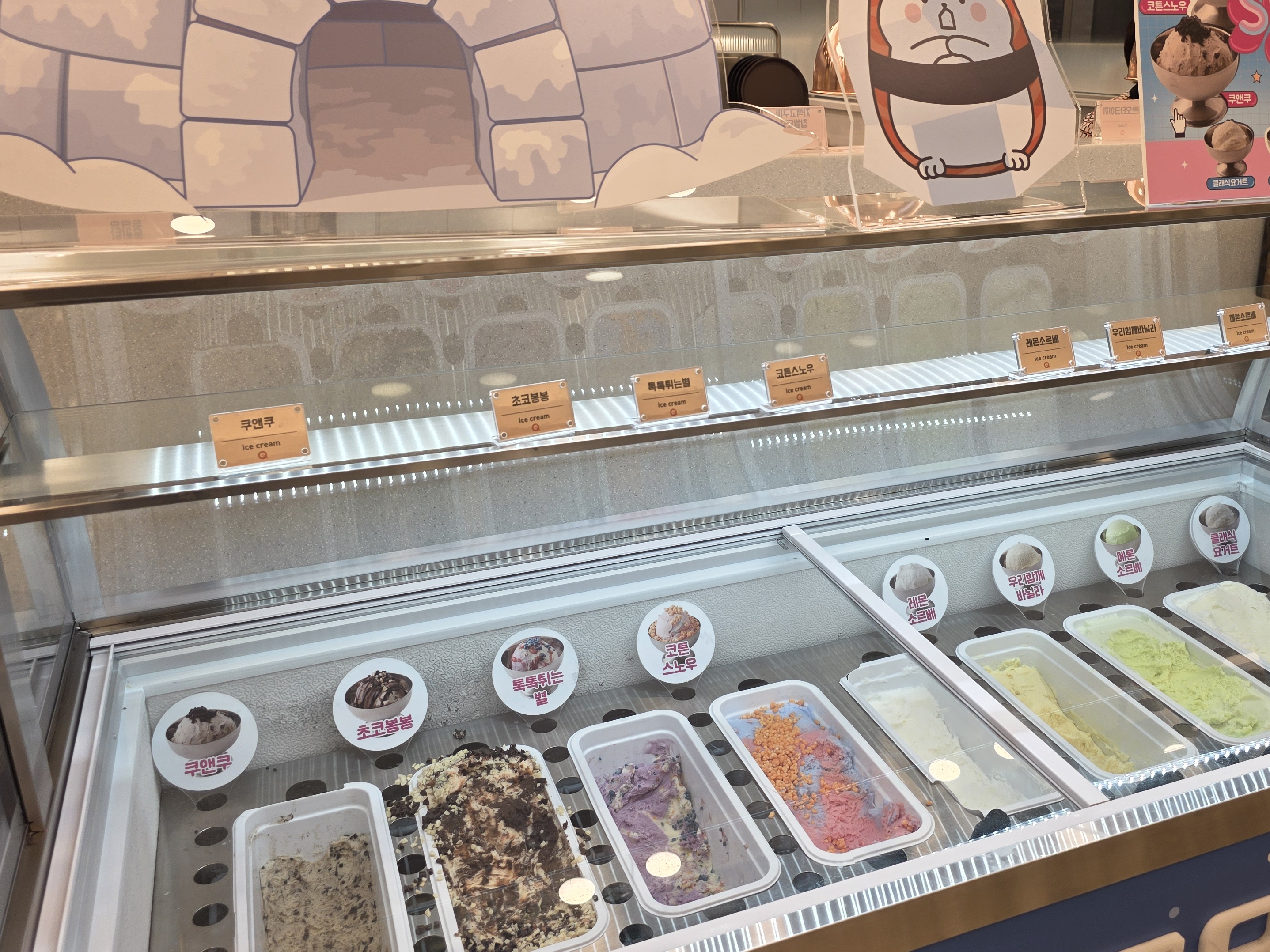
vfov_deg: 44.1
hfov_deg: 56.1
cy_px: 438
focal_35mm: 32
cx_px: 801
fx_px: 1174
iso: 32
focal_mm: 6.3
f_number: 1.7
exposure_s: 1/120
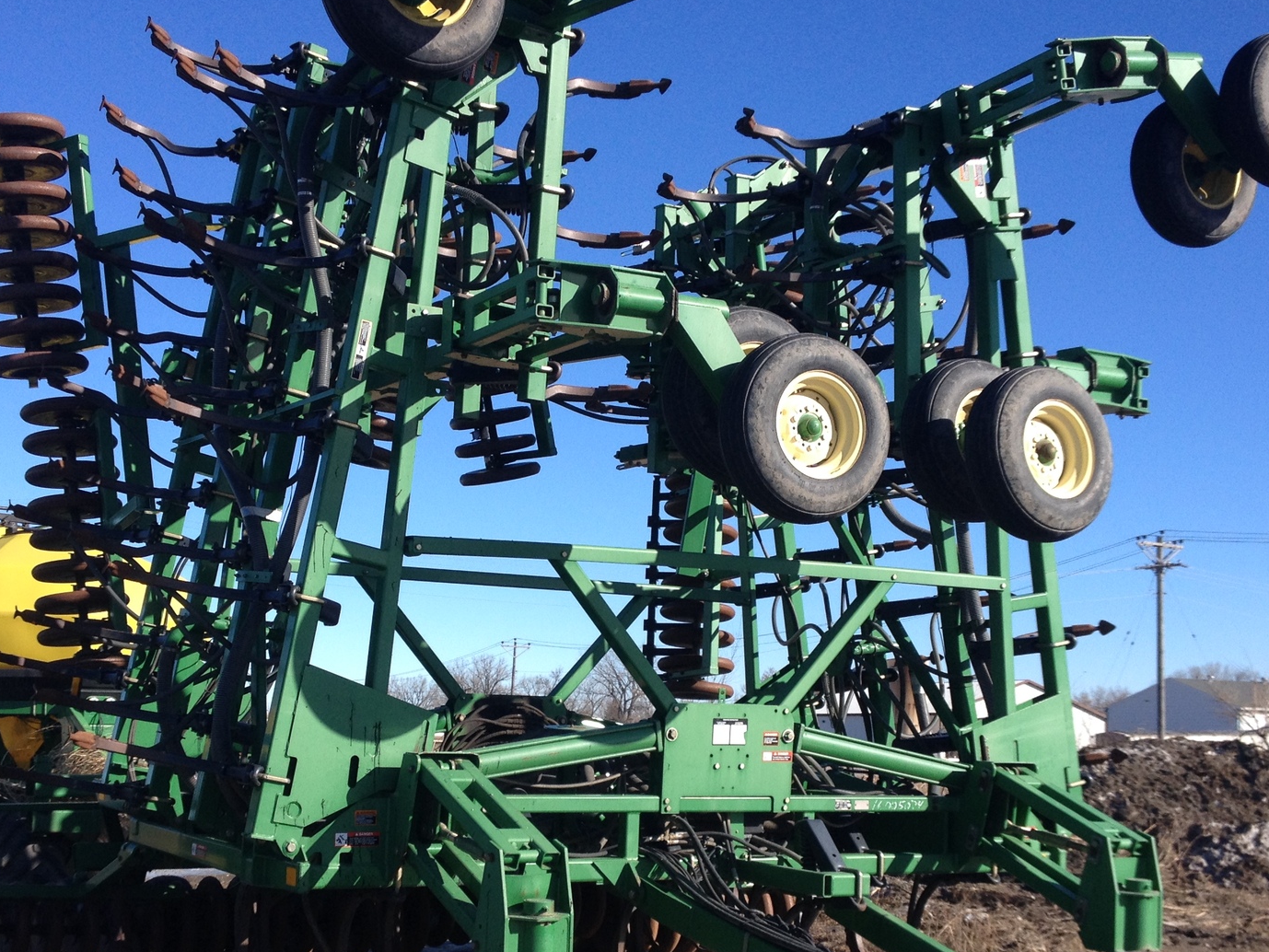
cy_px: 634
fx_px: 1907
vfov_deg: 27.9
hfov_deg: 36.8
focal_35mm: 52
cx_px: 577
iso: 50
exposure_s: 1/1227
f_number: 2.4
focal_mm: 4.28
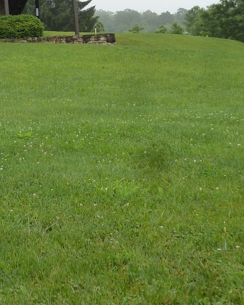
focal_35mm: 96
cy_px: 82
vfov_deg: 19.8
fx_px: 866
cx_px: -16
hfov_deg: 15.6
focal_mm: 6.8
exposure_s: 1/200
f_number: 3.8
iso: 160
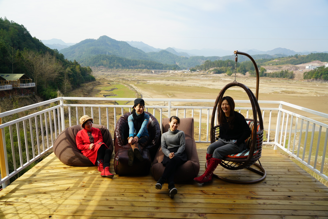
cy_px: 110
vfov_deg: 53.2
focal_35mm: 24
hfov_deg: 73.7
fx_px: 219
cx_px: 164
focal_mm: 24
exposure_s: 1/125
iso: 100
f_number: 5
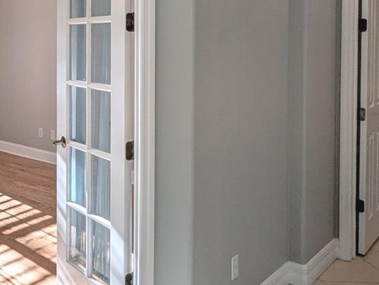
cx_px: 5
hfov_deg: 40.4
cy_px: 53
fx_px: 449
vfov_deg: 34.0
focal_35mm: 41
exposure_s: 1/220
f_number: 2.2
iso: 50
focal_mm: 2.35
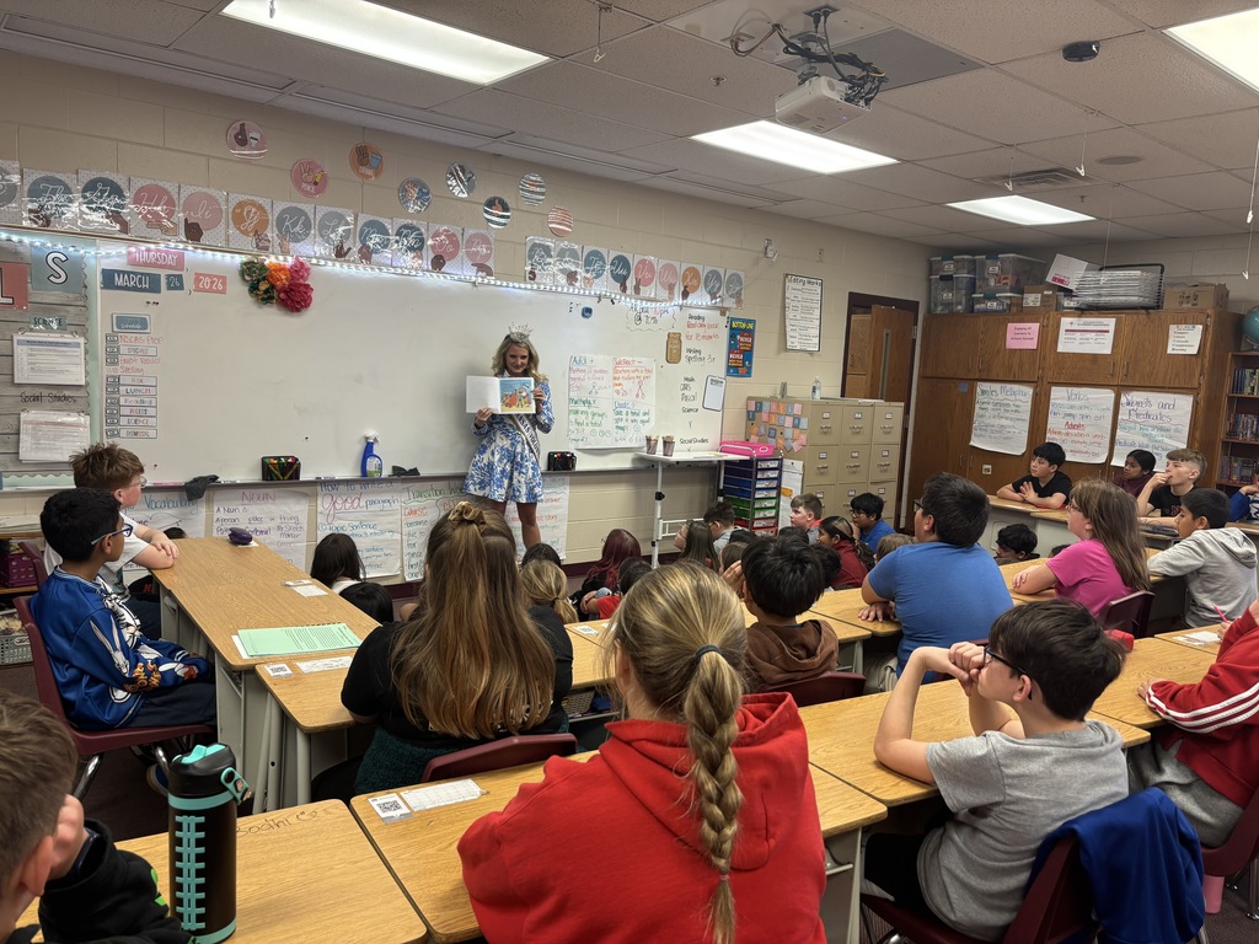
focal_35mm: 26
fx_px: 946
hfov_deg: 67.3
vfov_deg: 53.1
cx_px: 630
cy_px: 472
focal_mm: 5.96
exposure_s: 1/60
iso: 100
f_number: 1.6
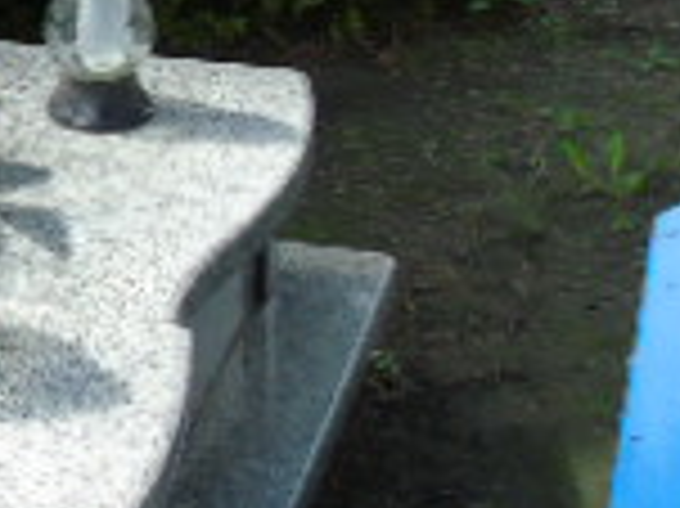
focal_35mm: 106
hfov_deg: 15.3
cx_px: -630
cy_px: 58
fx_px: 2081
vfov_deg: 13.8
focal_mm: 4.4
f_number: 3.4
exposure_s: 1/250
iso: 80
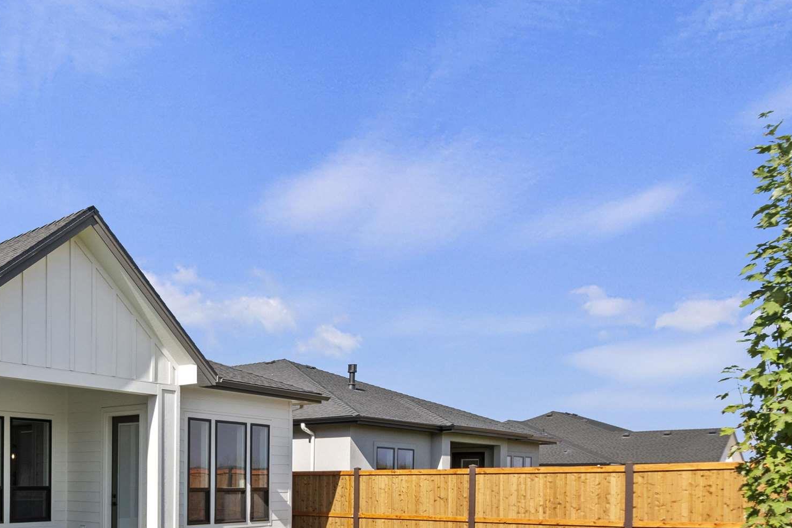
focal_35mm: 31
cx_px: 103
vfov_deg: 39.1
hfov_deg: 53.9
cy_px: 482
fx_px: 682
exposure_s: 1/100
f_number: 11
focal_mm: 10
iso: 320
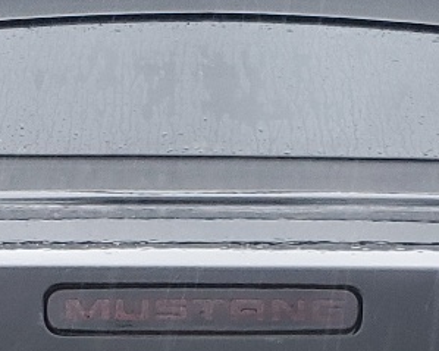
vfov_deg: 10.8
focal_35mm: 136
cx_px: 181
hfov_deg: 14.2
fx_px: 1766
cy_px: 573
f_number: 1.5
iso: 99
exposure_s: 1/120
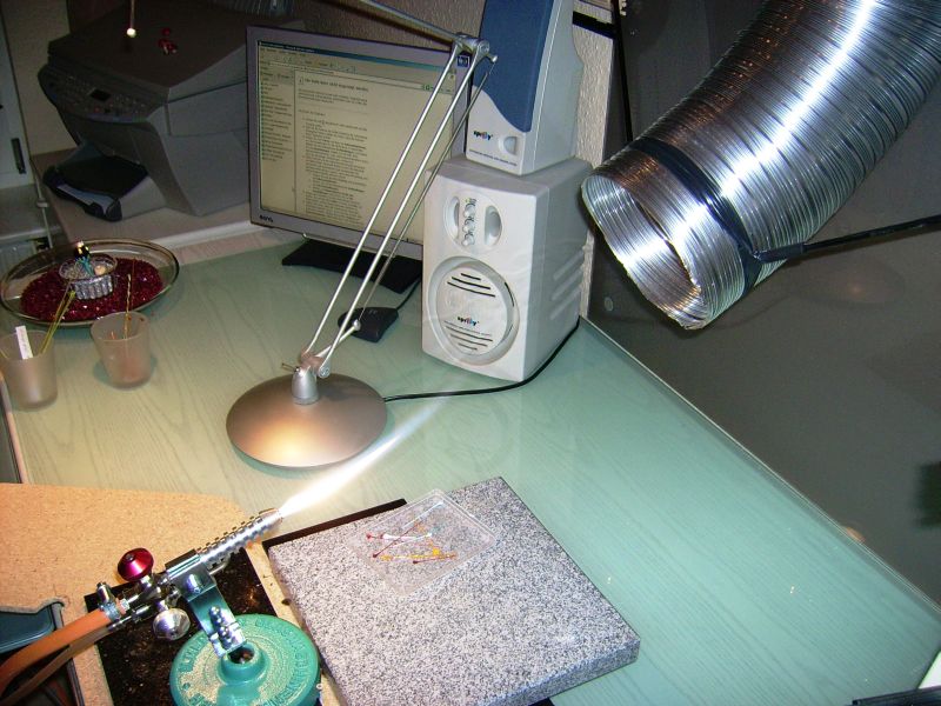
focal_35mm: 35
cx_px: 470
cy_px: 353
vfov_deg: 40.7
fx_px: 951
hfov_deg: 52.6
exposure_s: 1/60
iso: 100
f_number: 2.8
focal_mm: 5.95
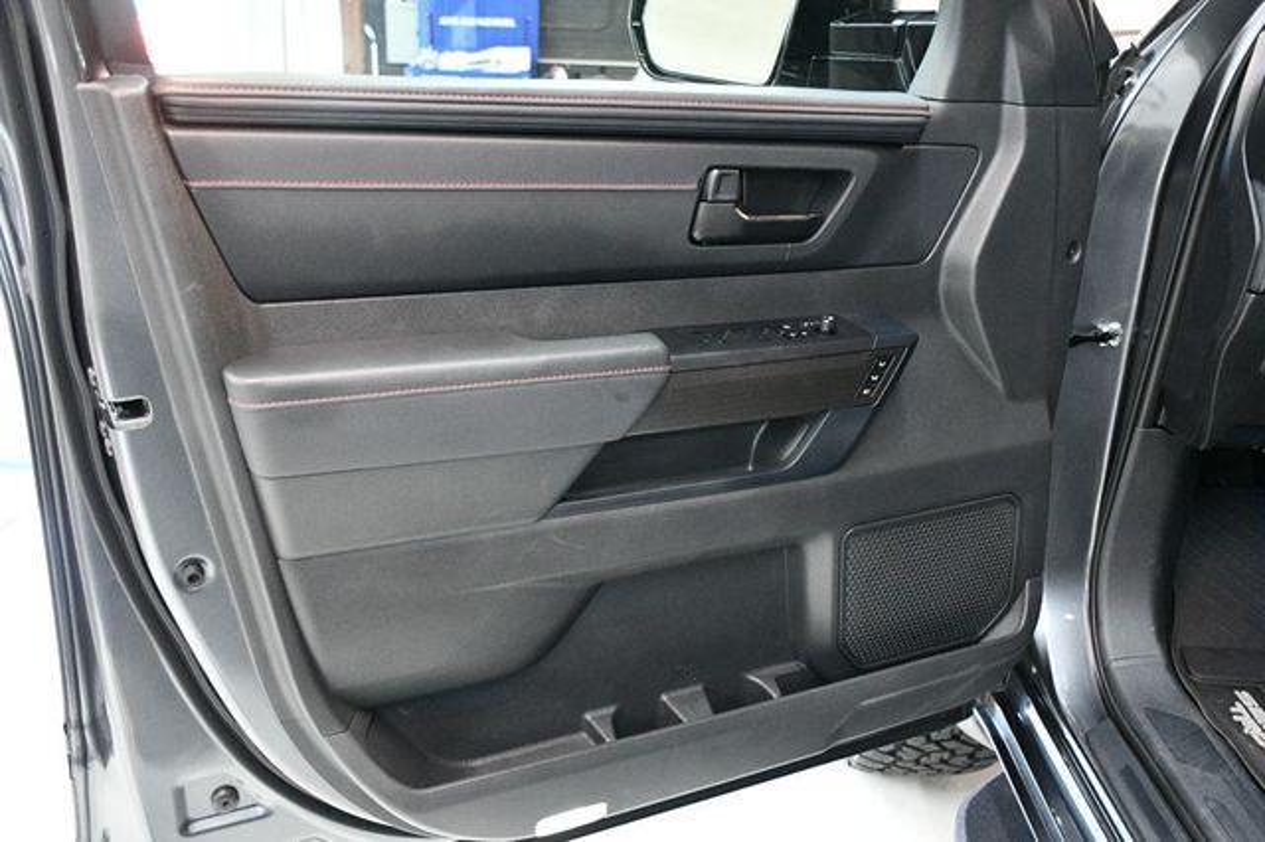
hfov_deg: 57.2
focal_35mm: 33
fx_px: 1159
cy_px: 421
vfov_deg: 39.9
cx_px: 632
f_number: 3.5
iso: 5600
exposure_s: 1/60
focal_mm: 22
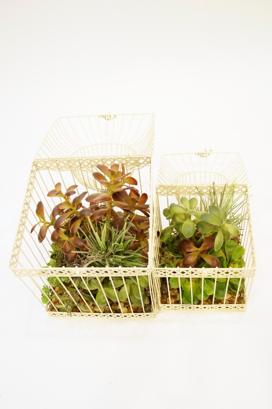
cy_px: 204
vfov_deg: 53.2
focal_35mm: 36
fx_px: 409
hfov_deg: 36.8
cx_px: 136
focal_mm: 24
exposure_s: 1/60
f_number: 4
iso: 3200
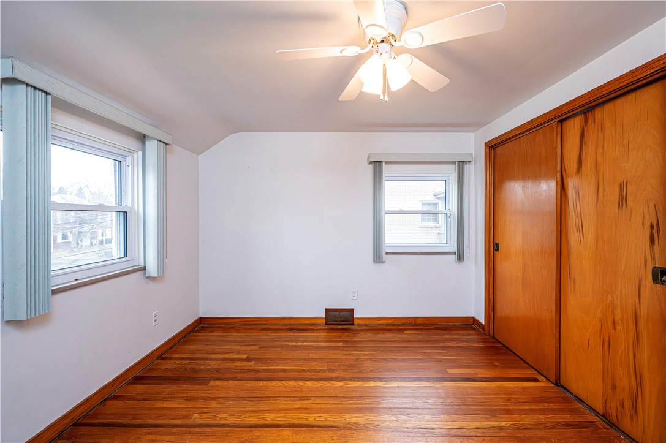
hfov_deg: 104.3
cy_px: 222
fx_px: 259
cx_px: 333
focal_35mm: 14
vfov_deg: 81.1
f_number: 8
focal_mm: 14
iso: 5000
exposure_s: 1/160
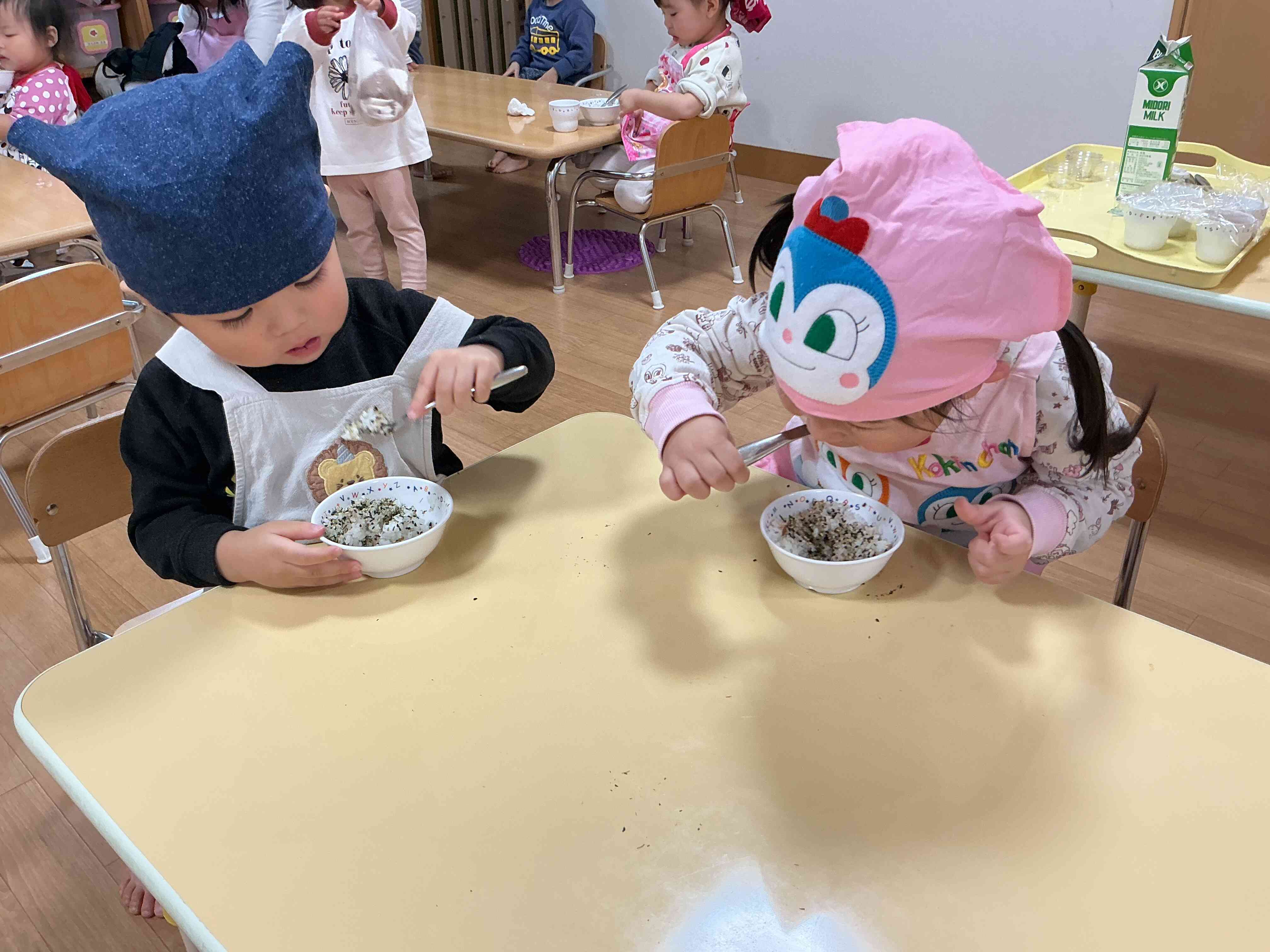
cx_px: 635
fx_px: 1064
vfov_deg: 48.2
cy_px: 476
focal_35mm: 29
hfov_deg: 61.7
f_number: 1.8
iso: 64
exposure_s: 1/60
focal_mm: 3
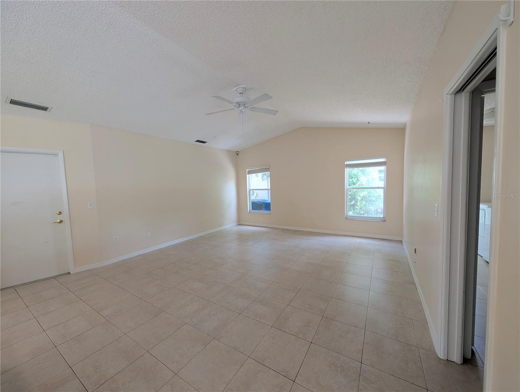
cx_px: 260
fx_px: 181
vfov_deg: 94.6
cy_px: 196
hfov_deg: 110.5
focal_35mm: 12
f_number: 1.7
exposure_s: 1/120
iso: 82
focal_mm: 2.02
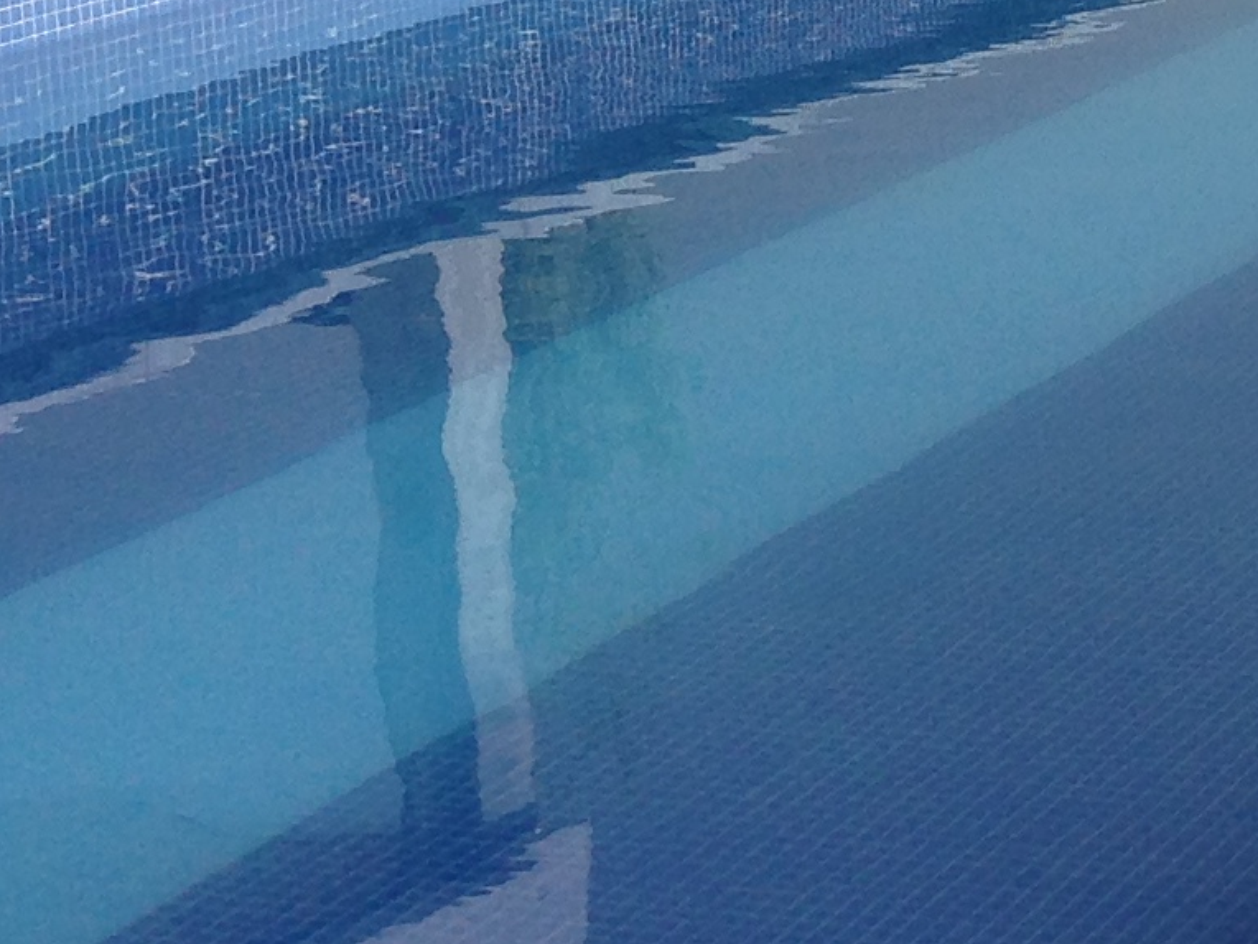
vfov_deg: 10.3
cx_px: 2211
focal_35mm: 141
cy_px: -278
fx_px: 5124
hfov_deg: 12.8
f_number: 2.4
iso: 50
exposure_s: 1/2463
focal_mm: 4.12
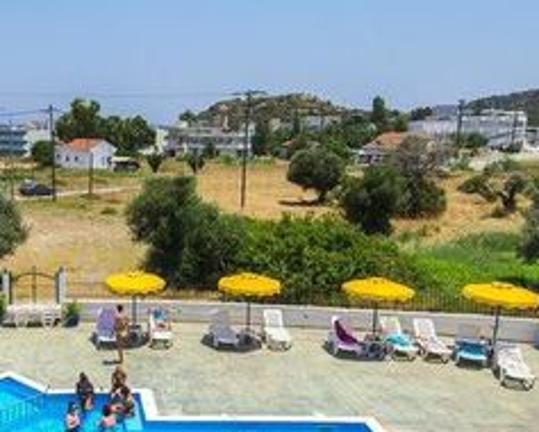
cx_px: 100
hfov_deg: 45.3
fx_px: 607
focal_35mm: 38
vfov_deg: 39.0
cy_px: 267
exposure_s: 1/250
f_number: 11
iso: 100
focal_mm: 16
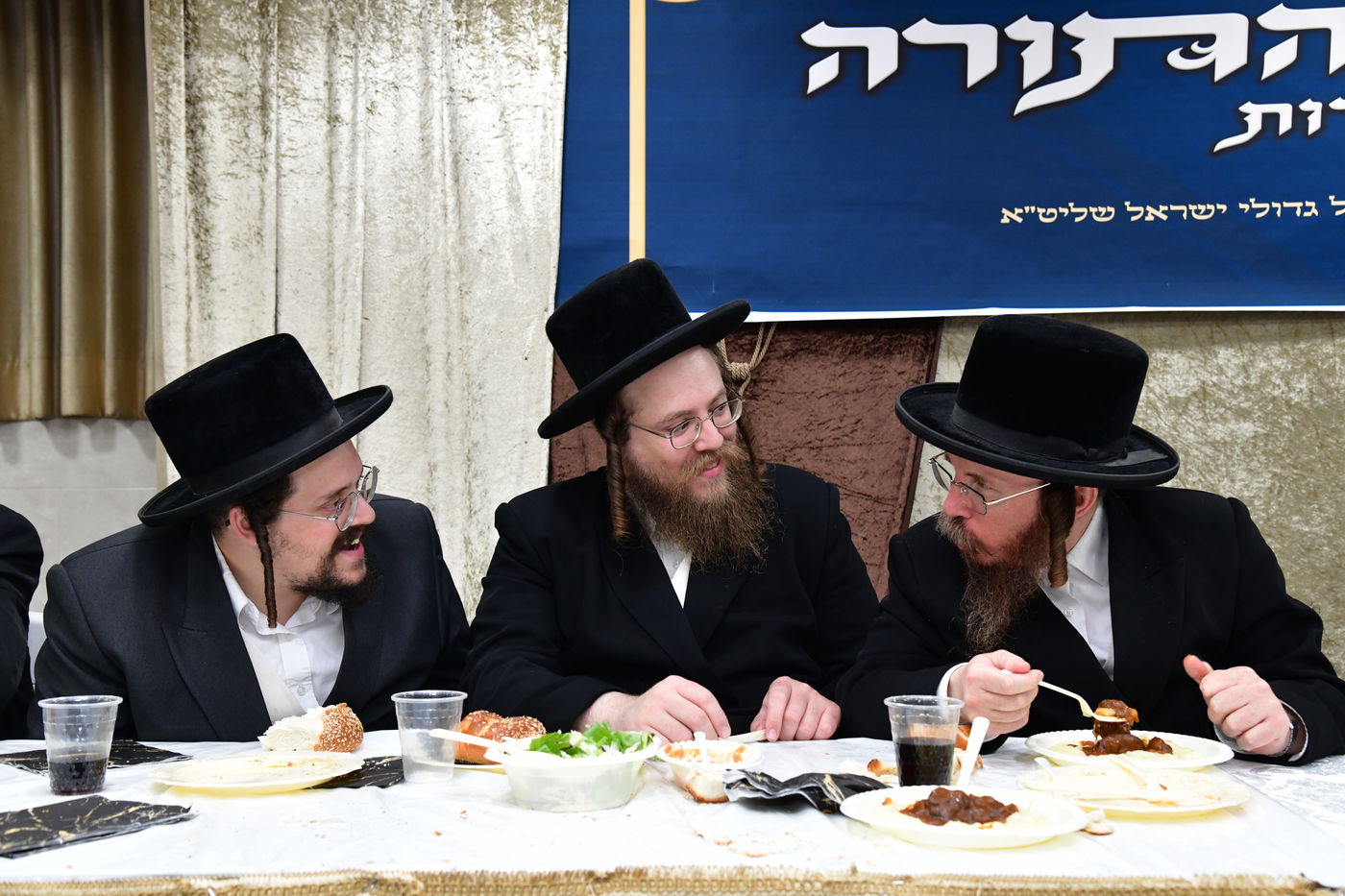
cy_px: 448
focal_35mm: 46
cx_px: 672
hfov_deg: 42.7
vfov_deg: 29.2
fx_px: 1718
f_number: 6.3
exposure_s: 1/100
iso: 2500
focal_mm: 46
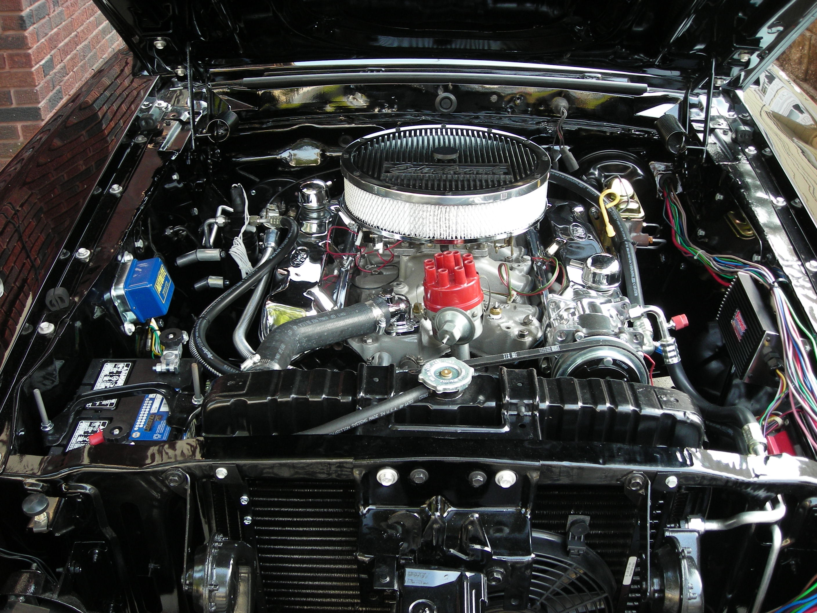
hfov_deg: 49.0
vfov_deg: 37.7
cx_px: 408
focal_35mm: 38
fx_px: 897
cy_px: 306
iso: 83
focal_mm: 6.3
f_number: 3.2
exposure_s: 1/30
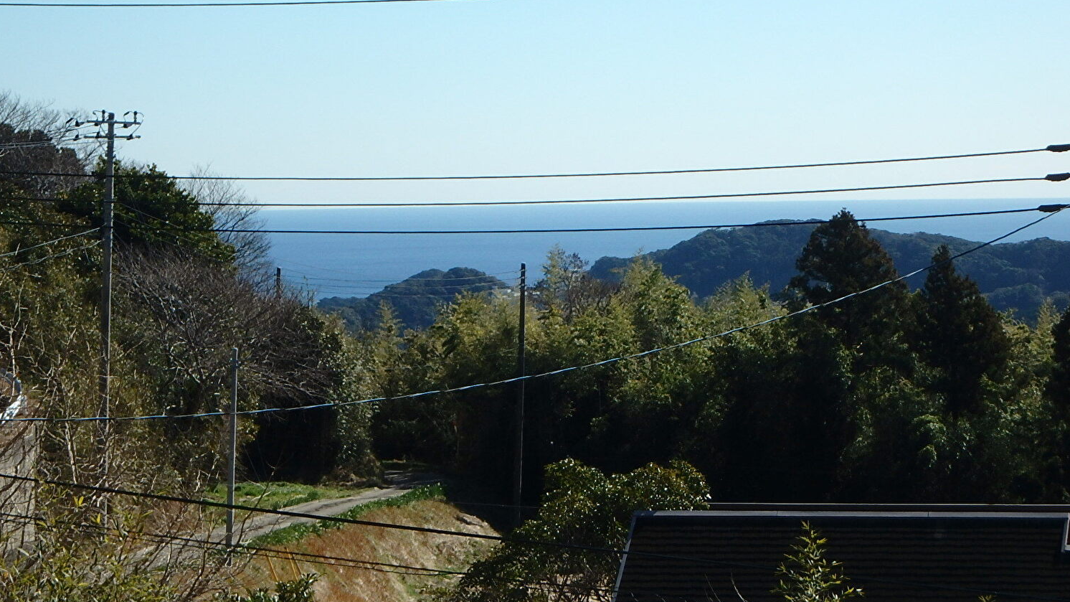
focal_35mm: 115
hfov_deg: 18.6
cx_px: 534
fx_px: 3263
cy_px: 275
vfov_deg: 10.5
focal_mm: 18.7
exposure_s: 1/640
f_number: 5.7
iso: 125
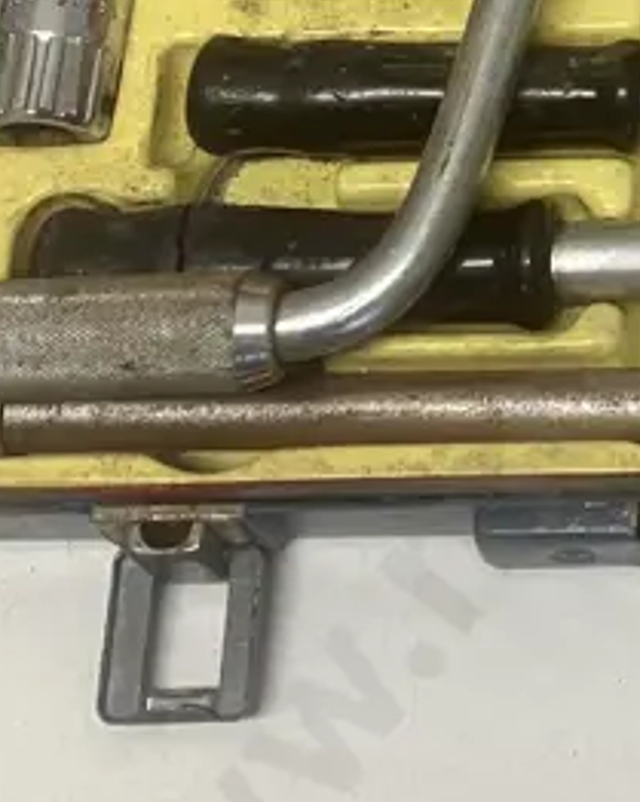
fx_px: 2538
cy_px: -184
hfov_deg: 13.4
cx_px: 1007
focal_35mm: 107
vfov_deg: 17.1
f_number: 1.8
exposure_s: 1/50
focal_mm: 3.99
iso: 64
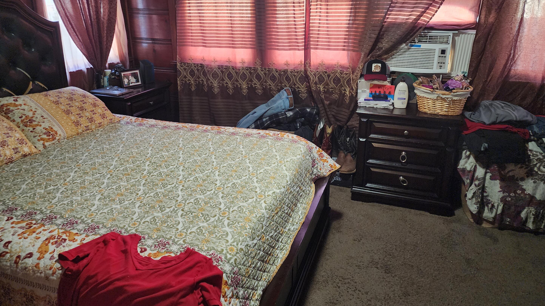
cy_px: 110
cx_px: 268
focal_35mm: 26
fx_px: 376
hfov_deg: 71.9
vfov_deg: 43.9
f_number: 1.8
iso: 640
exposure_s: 1/60
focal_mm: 6.4
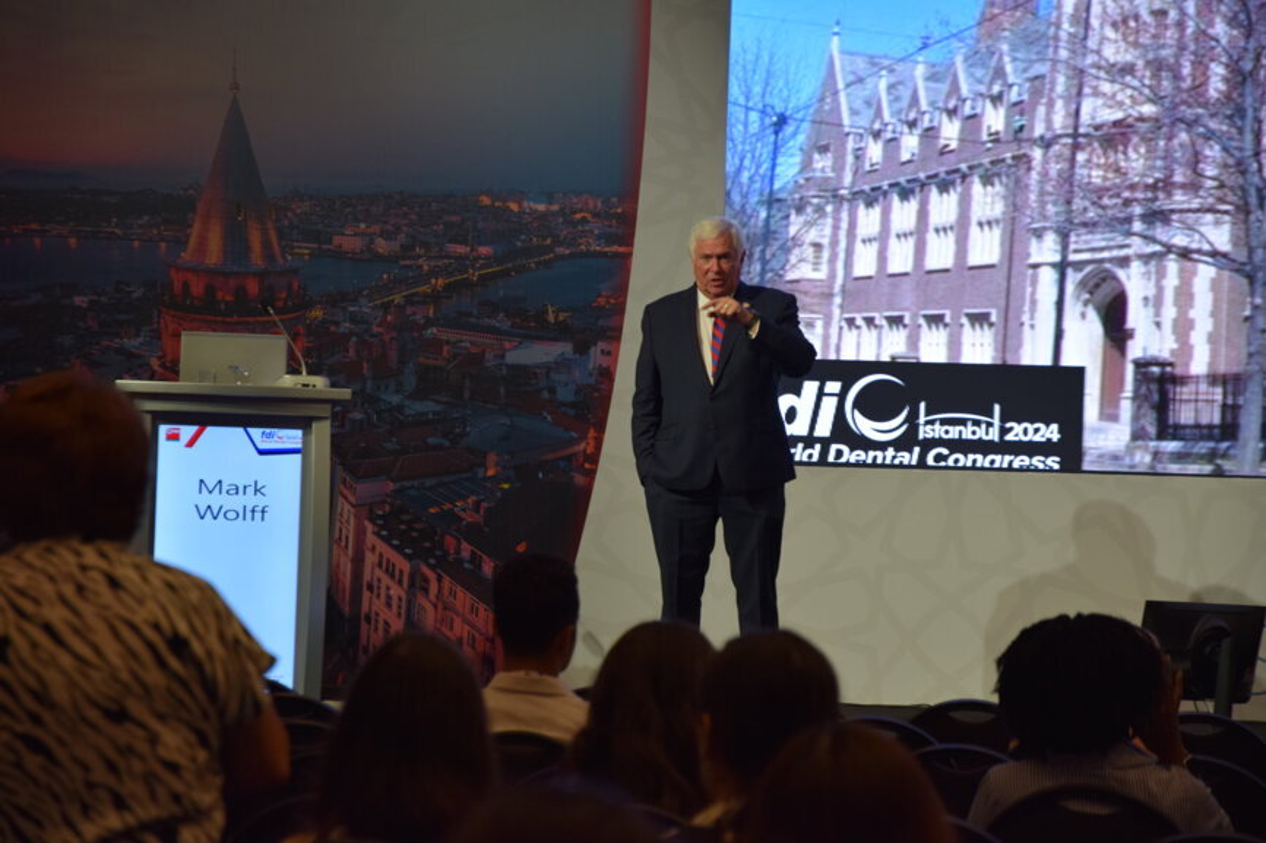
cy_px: 422
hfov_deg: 14.0
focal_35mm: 147
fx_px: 5168
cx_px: 633
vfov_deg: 9.3
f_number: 5.6
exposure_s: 1/60
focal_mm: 98
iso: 640
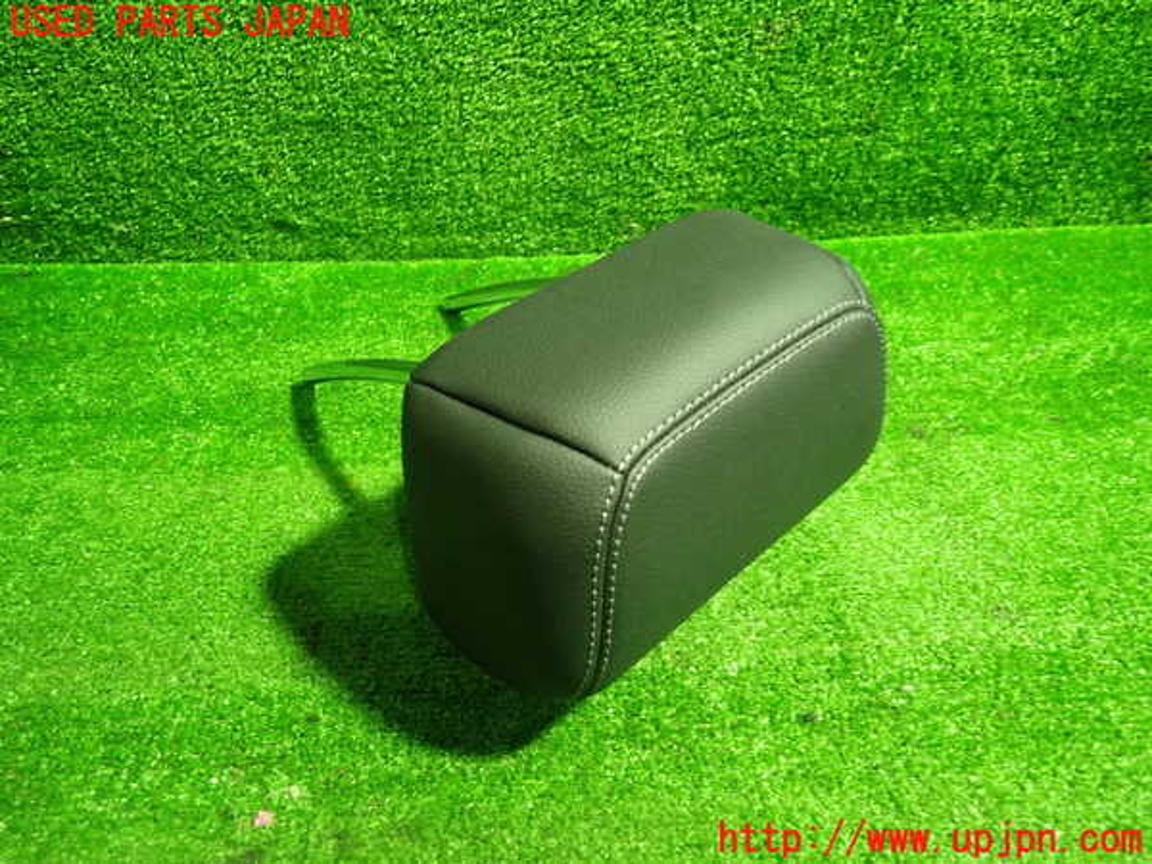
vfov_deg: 54.9
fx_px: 832
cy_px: 432
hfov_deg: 69.4
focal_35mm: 25
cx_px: 576
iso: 500
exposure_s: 1/30
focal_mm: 4.5
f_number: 2
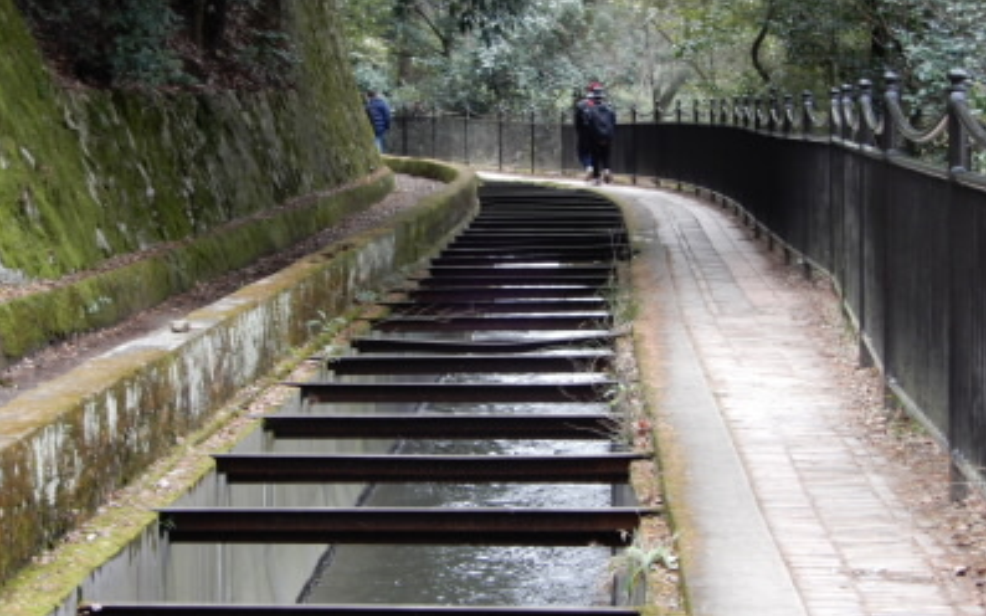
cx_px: 494
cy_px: 283
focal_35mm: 128
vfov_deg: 10.2
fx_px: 3439
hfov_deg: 16.3
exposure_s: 1/60
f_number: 5
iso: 400
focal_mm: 21.4
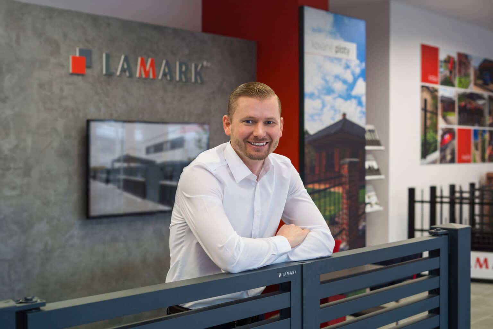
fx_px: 685
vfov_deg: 27.0
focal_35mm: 50
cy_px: 164
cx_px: 246
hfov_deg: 39.6
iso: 320
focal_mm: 50
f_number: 3.5
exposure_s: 1/160
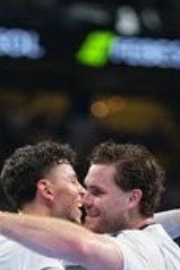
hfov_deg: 2.9
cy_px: 352
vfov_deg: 4.3
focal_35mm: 474
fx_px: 3555
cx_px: 66
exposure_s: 1/1600
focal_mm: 135
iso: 1000
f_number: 1.8
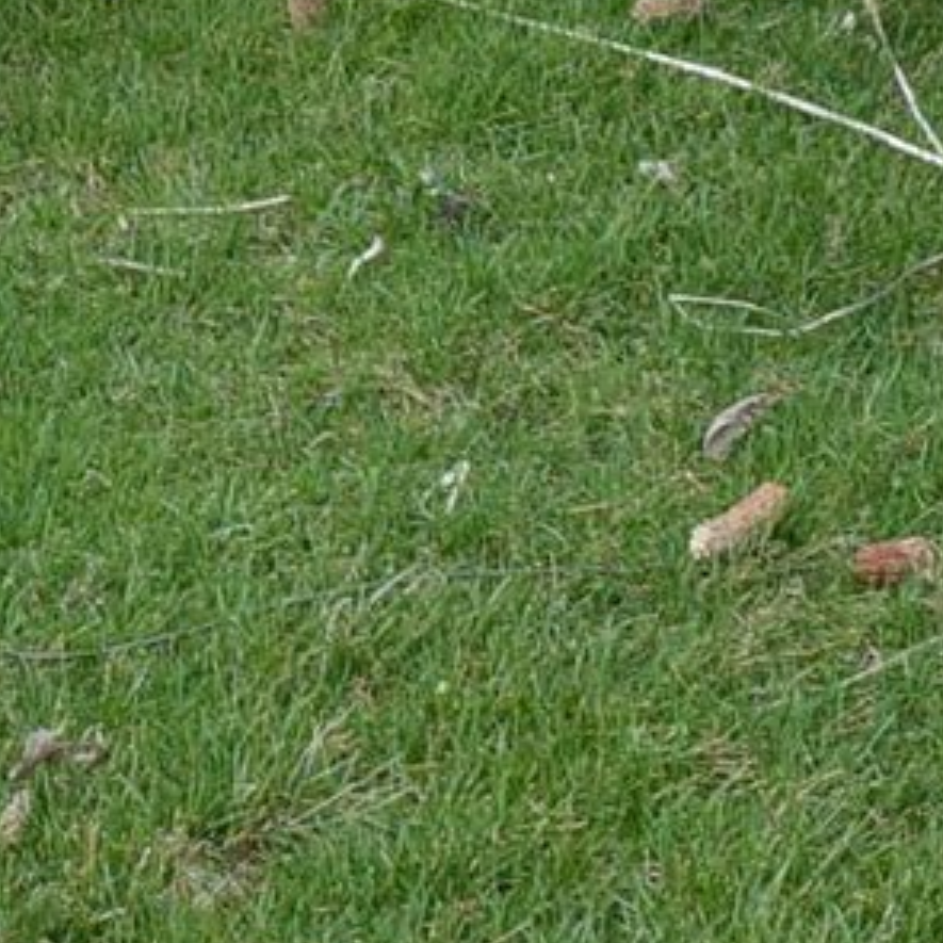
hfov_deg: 11.6
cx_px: 1036
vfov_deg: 11.2
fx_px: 4561
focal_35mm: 148
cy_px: -631
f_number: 8
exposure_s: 1/250
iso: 250
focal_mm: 20
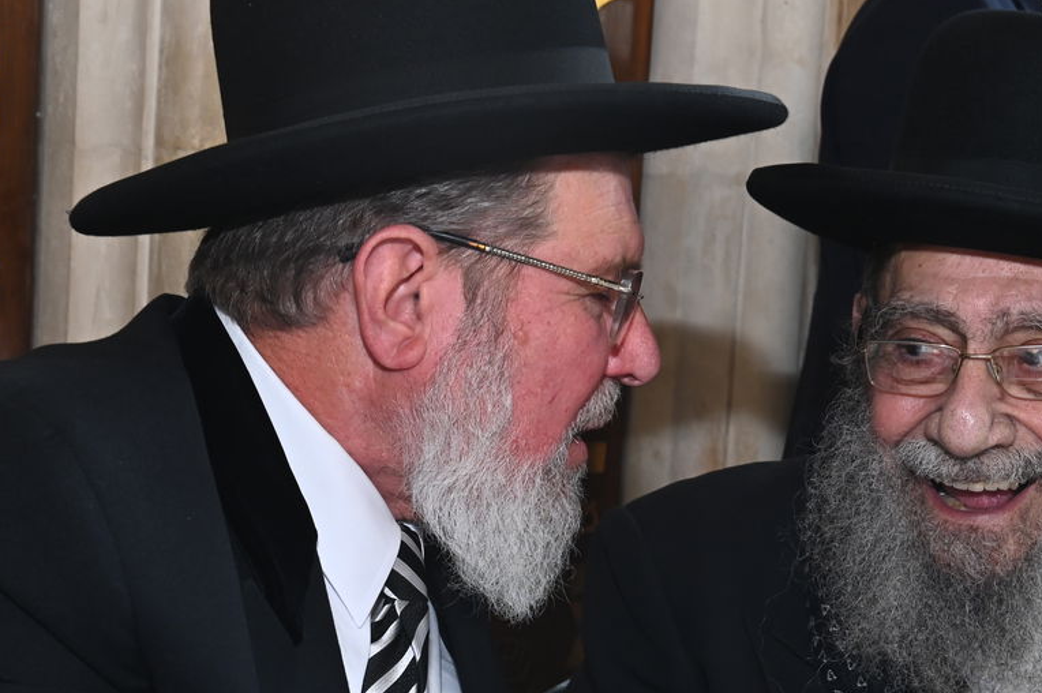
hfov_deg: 30.5
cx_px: 616
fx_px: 1909
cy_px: 478
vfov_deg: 20.5
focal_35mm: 66
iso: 1000
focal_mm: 36
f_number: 9
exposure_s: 1/160
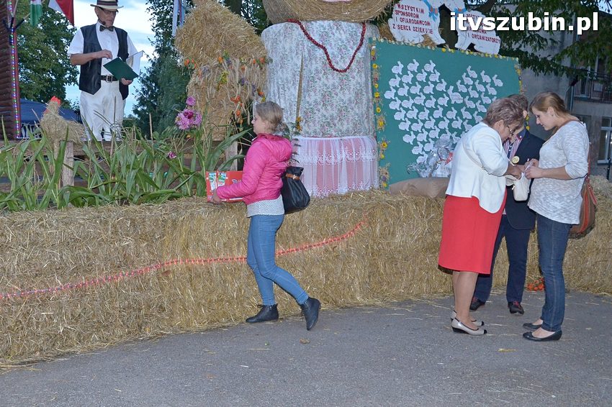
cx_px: 306
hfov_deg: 57.2
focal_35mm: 33
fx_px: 561
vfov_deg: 39.9
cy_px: 204
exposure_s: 1/60
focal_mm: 22
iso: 1600
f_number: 8
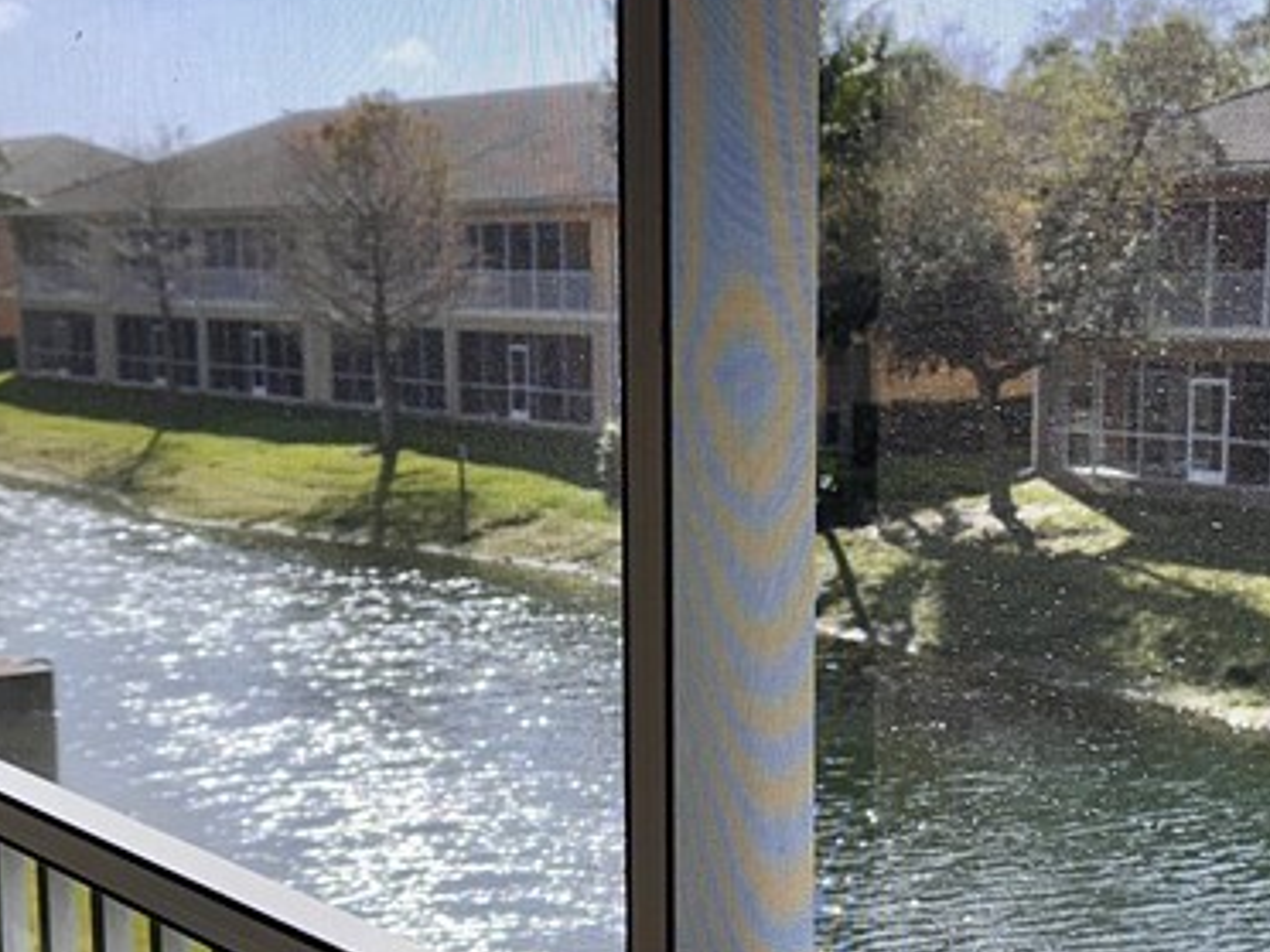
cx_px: 690
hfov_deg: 29.4
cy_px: 710
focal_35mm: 66
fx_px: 2421
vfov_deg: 22.1
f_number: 1.78
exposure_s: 1/5000
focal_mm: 6.86
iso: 50
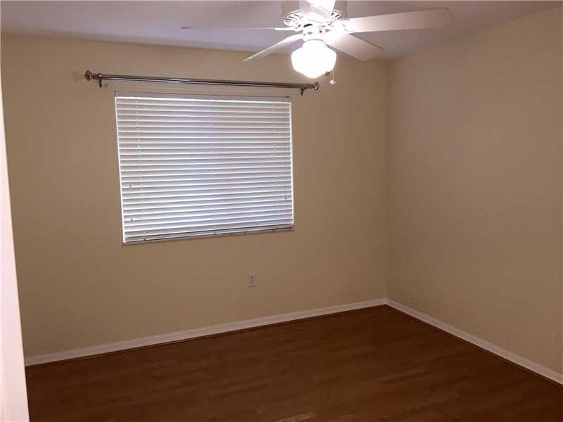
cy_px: 211
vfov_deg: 48.2
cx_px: 282
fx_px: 472
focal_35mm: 29
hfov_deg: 61.7
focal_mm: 4.15
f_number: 2.2
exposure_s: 1/30
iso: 100
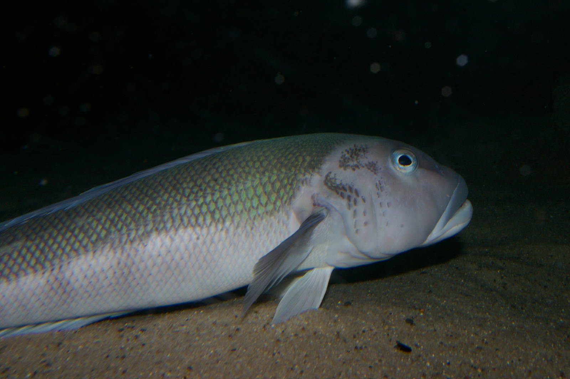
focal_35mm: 39
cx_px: 285
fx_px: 617
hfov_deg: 49.6
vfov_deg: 34.2
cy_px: 190
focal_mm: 26
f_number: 16
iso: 400
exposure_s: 1/45
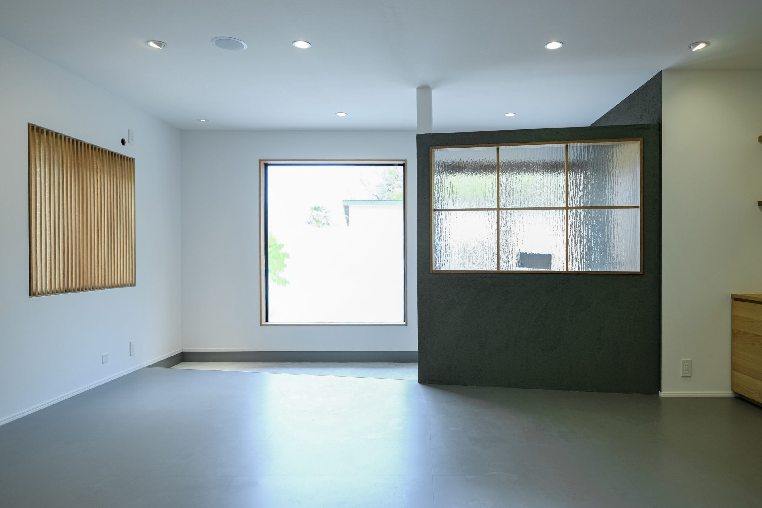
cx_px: 390
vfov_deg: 57.2
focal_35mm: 22
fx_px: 466
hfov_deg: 78.6
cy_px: 242
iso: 200
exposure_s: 1/90
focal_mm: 14
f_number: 2.8
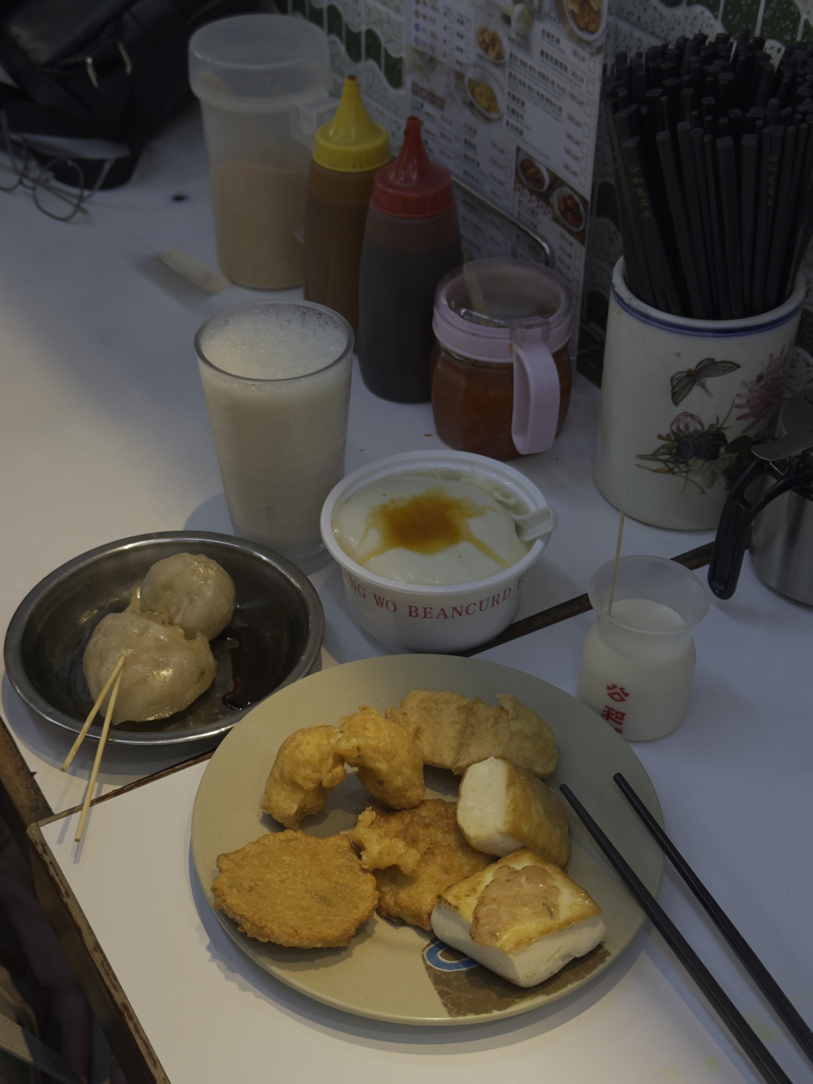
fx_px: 1503
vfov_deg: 39.7
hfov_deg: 30.3
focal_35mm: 48
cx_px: 406
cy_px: 542
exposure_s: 1/100
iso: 50
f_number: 1.78
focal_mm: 6.76
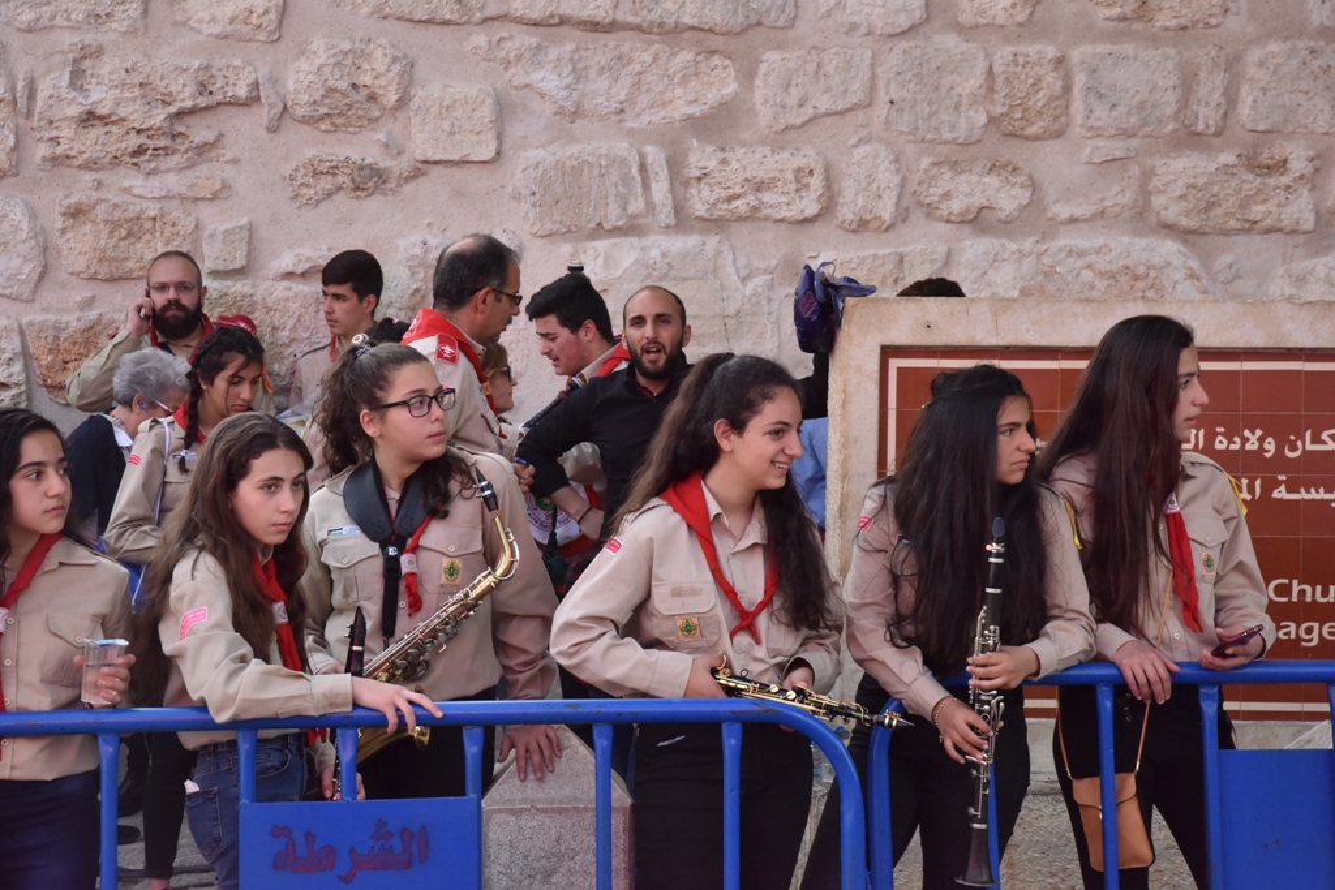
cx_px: 668
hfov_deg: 26.0
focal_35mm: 78
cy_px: 445
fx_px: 2893
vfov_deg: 17.5
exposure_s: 1/800
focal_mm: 78
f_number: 14
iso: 2500
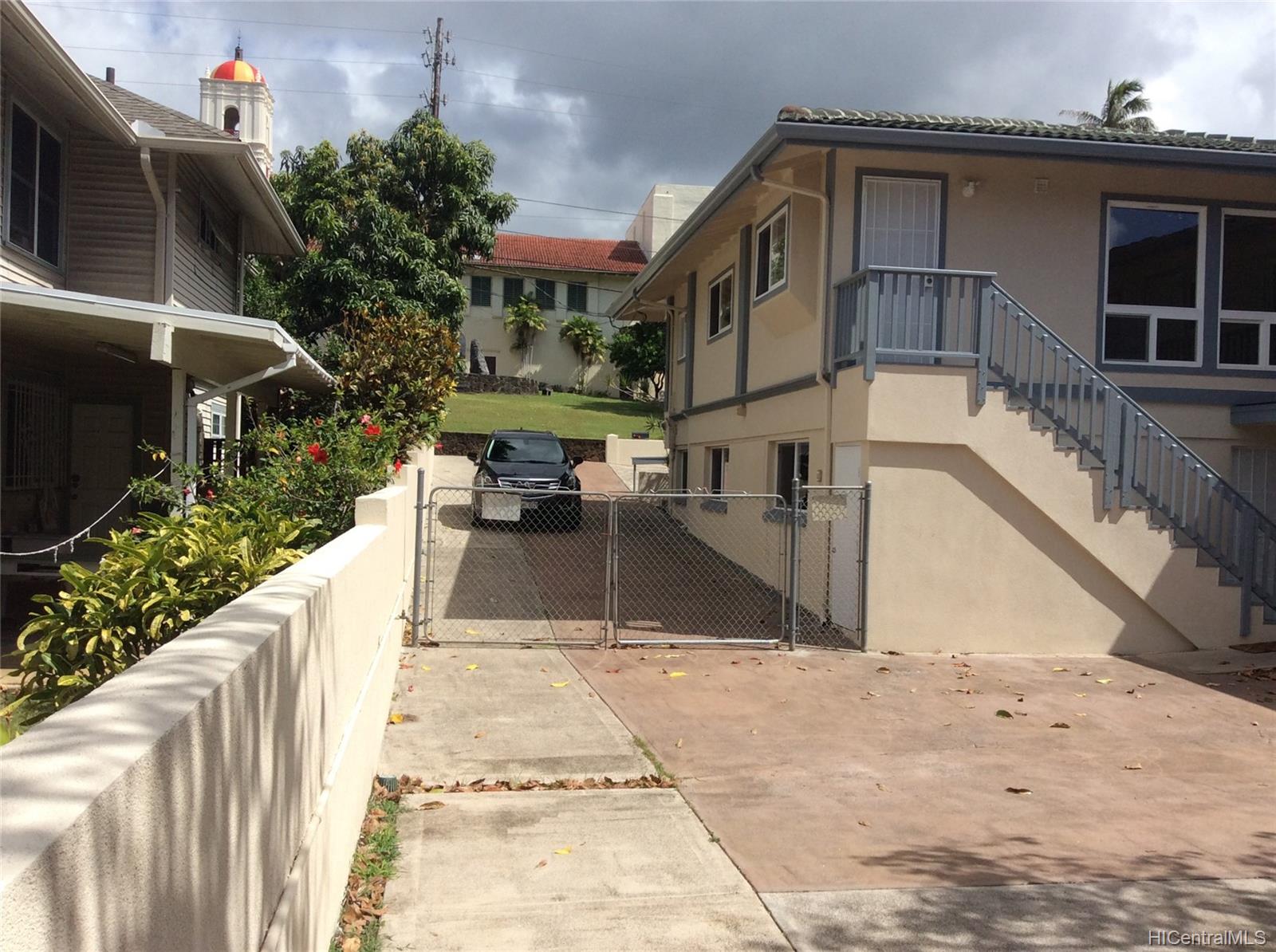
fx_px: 1177
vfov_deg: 44.0
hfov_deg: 56.9
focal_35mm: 32
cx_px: 638
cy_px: 476
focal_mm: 3.3
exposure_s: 1/2203
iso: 32
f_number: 2.4
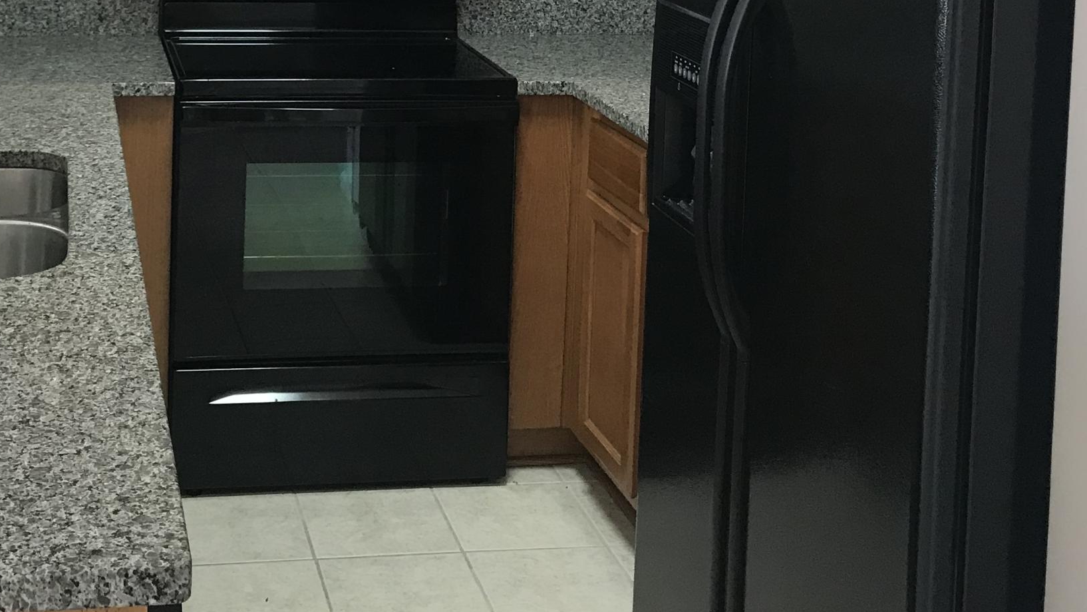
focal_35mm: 56
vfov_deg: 20.1
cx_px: 329
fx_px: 1614
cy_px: -129
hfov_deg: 36.7
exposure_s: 1/20
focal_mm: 3.99
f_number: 1.8
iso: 40
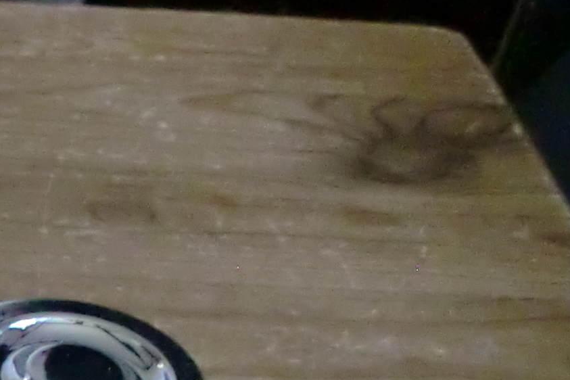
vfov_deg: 9.1
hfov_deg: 13.1
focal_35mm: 141
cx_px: -477
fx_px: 2232
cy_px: 792
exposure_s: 1/60
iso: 640
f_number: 3.1
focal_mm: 6.3
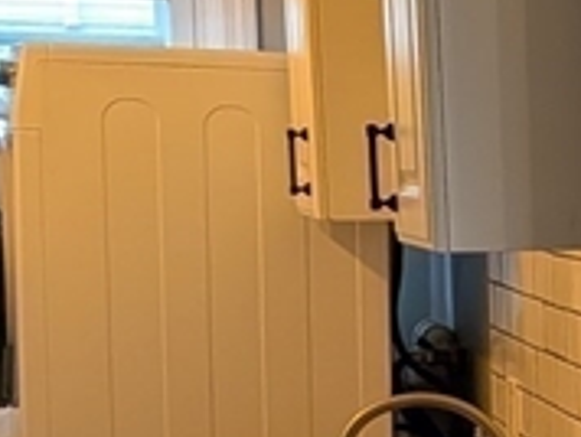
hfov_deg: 12.3
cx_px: 1234
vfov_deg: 10.7
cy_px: 375
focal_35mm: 138
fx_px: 2319
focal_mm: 4.53
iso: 136
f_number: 1.7
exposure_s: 1/120
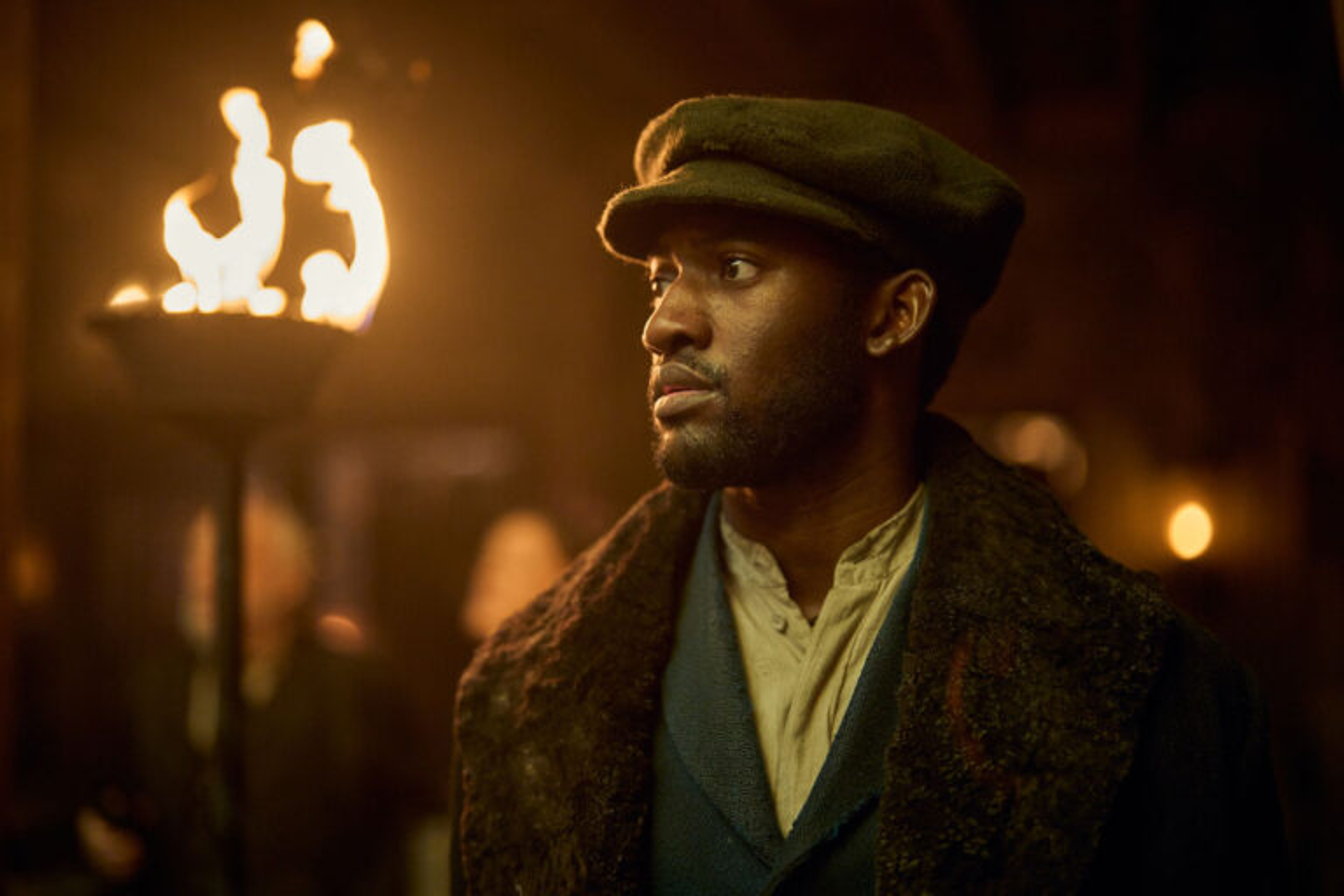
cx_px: 672
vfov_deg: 27.0
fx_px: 1867
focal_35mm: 50
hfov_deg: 39.6
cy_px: 448
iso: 2000
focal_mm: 50
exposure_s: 1/250
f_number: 1.2
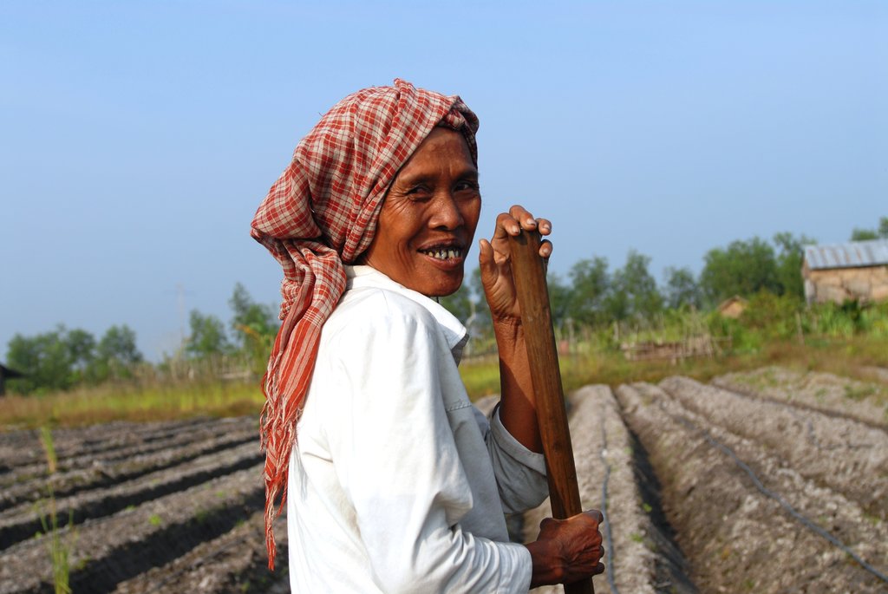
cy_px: 297
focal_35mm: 39
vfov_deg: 34.3
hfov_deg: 49.5
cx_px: 444
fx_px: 963
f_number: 5
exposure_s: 1/750
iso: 100
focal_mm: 26
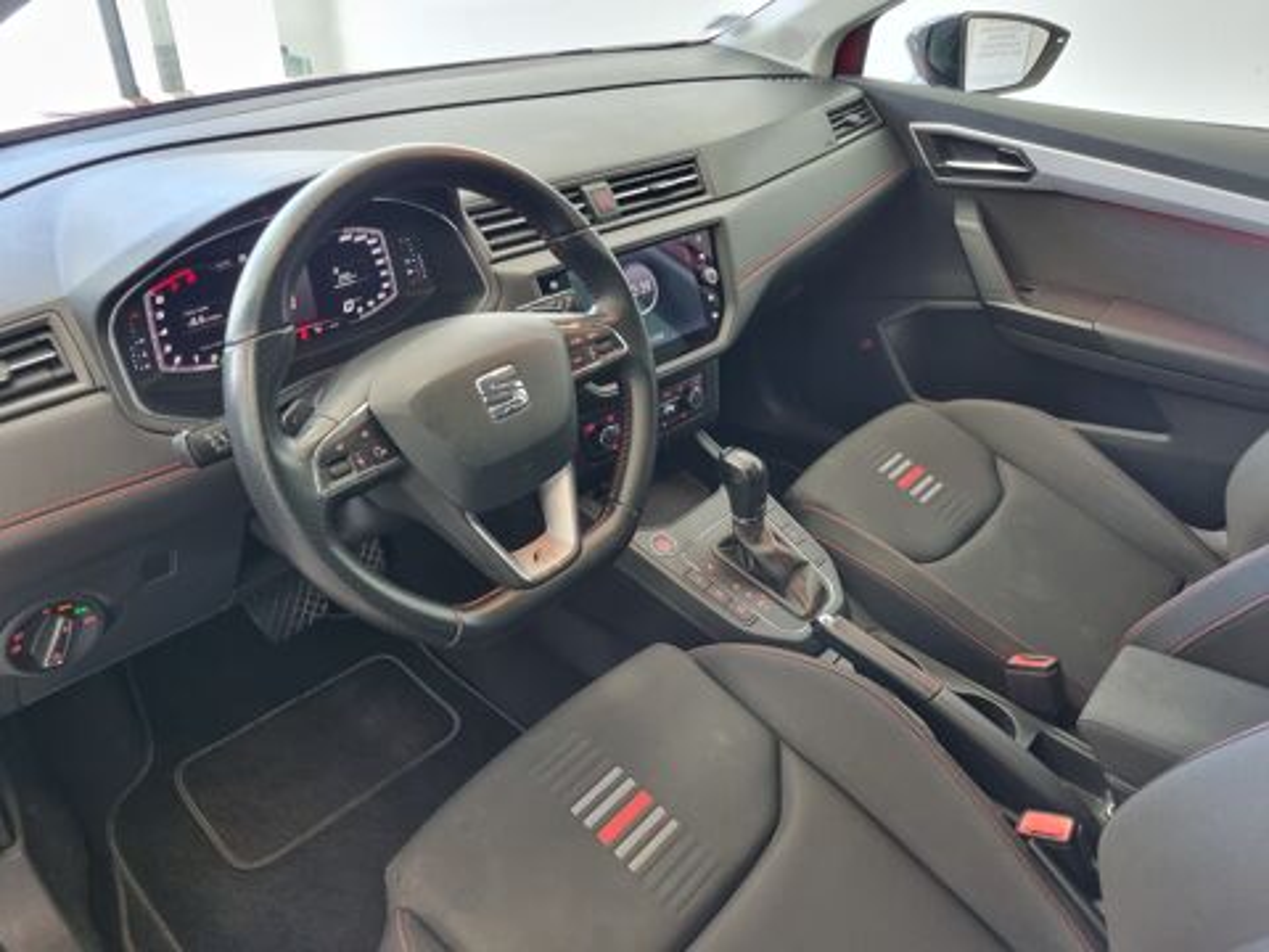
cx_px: 634
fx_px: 953
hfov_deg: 67.3
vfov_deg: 53.1
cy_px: 476
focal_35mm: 26
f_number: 1.8
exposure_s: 1/50
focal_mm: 5.4
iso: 250
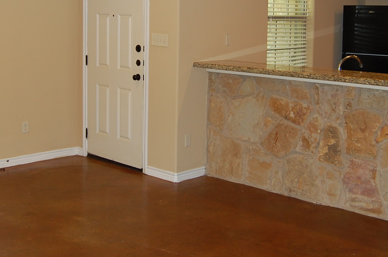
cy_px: 54
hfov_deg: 35.6
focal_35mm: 56
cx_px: 164
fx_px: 602
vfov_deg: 23.8
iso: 400
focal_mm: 18
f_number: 3.5
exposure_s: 1/60
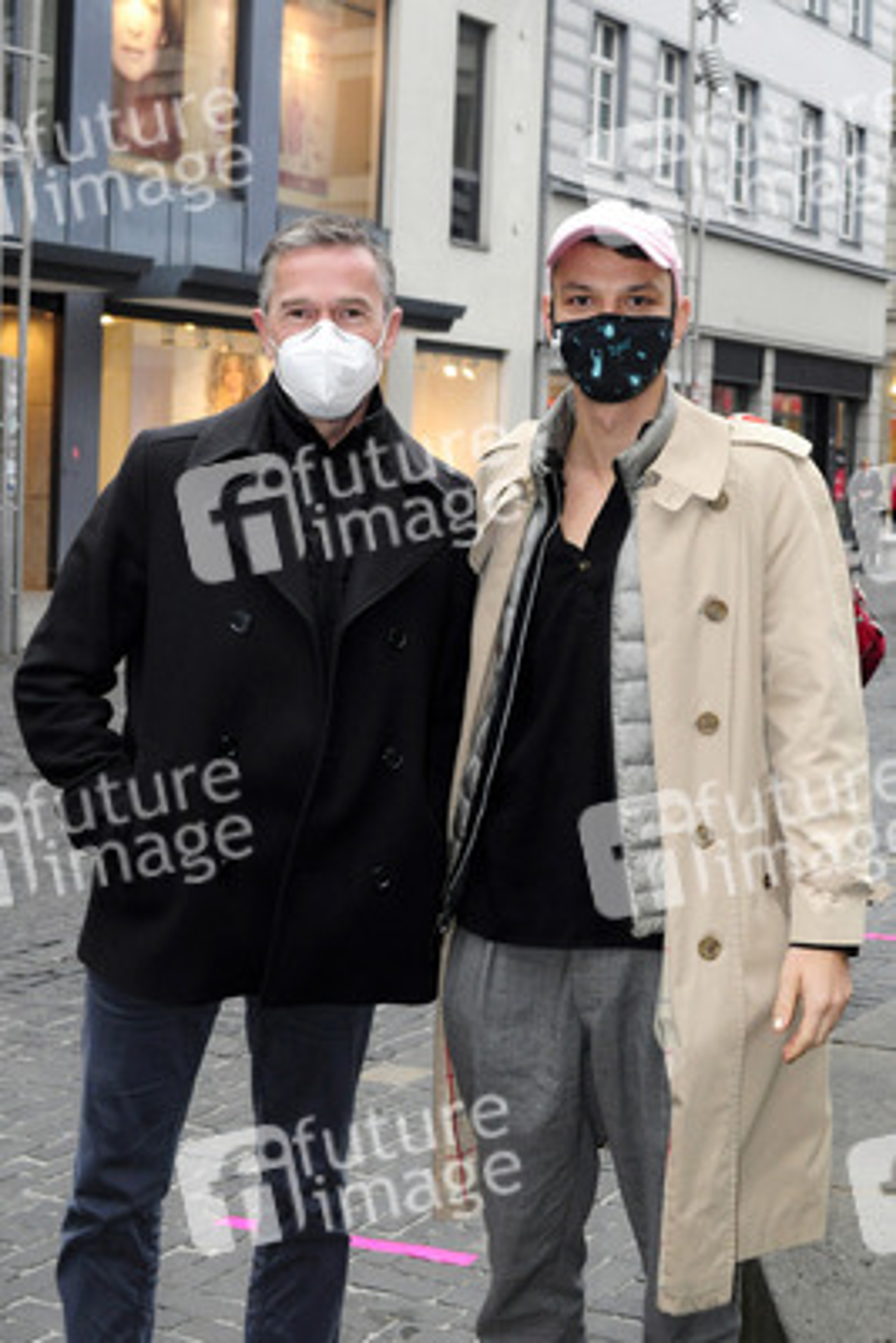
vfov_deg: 42.3
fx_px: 1734
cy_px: 672
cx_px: 448
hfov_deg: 29.0
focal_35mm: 46
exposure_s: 1/200
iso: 1000
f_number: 5.6
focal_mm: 31
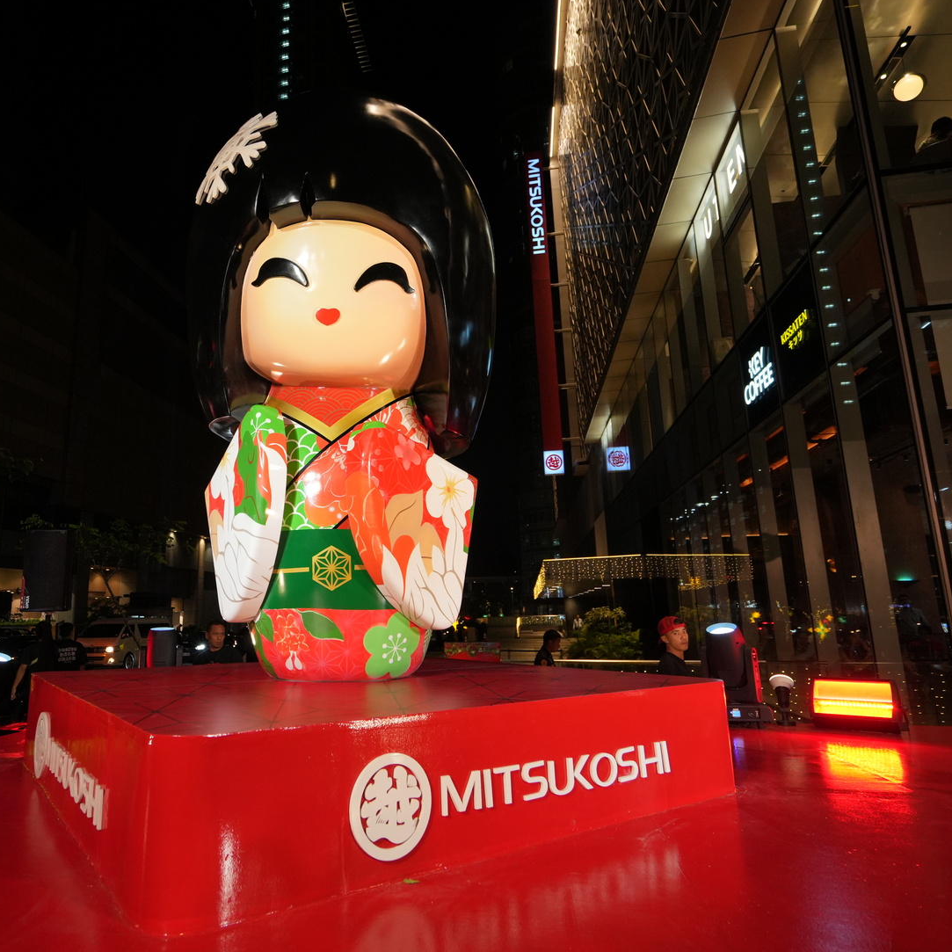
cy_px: 467
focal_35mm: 22
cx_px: 365
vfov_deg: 69.6
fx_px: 685
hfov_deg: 68.7
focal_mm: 16
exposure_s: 1/200
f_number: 4
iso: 1250
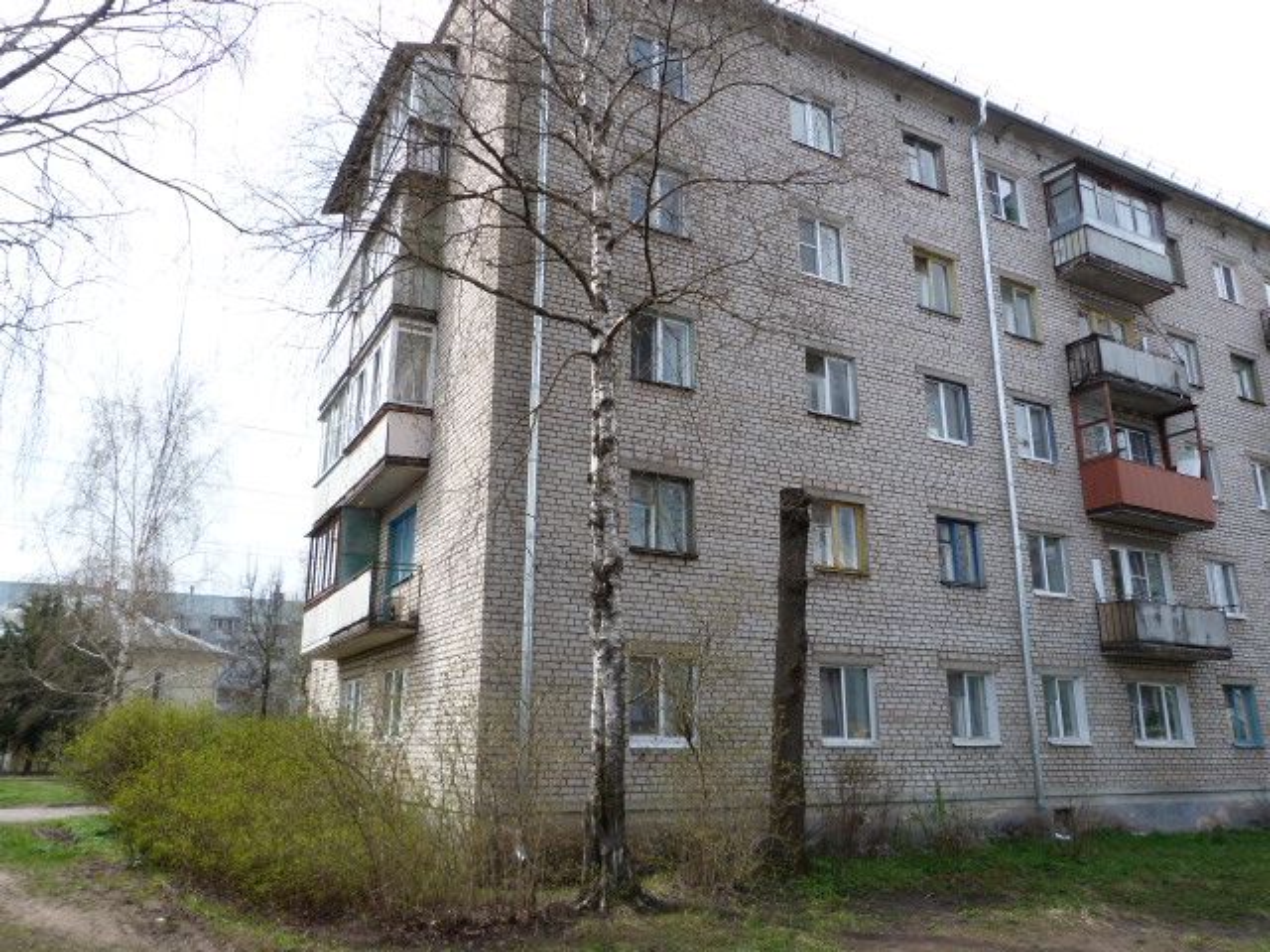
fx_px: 917
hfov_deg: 69.4
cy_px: 476
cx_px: 635
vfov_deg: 54.9
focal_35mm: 25
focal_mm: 4.5
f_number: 4
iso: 80
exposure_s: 1/200
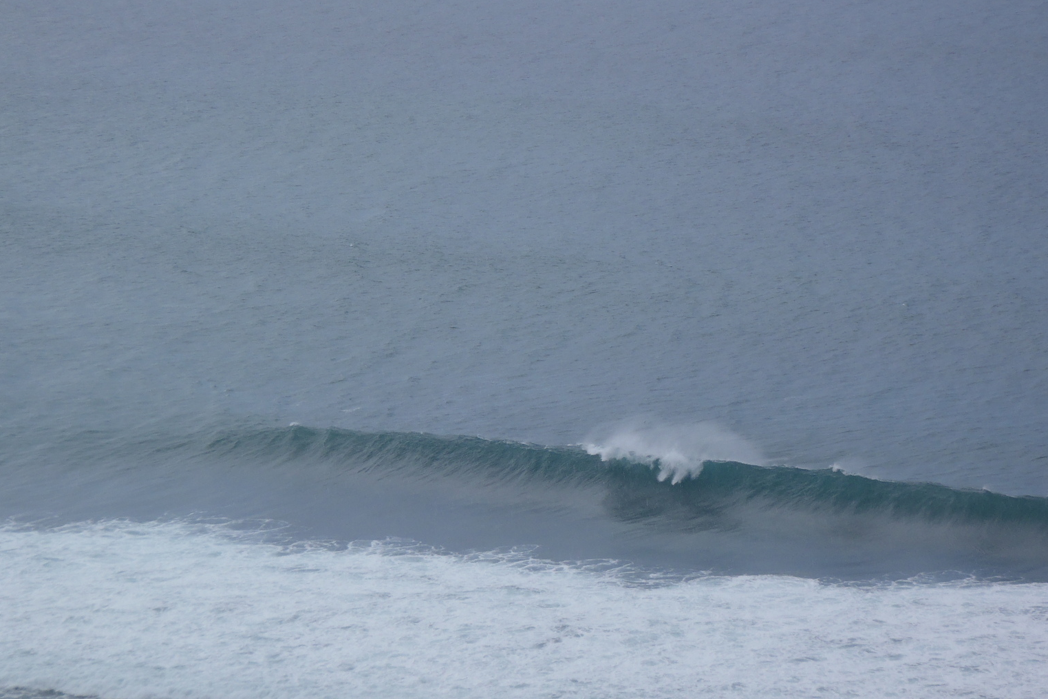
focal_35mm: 153
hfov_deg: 13.4
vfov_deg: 9.0
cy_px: 328
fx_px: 4453
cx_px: 525
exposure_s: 1/500
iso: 80
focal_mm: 25
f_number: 5.9
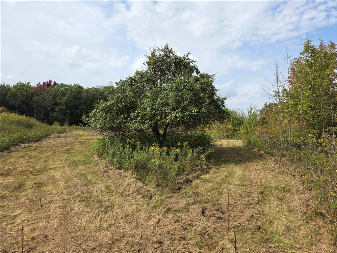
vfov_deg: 58.9
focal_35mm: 23
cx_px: 168
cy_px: 126
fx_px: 224
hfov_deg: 73.9
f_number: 1.8
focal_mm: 5.4
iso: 80
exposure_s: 1/5004
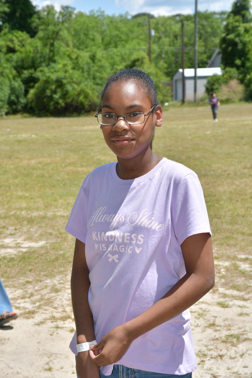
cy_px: 190
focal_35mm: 79
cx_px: 125
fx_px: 829
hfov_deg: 17.3
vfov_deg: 25.7
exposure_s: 1/250
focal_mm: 52
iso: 100
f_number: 9
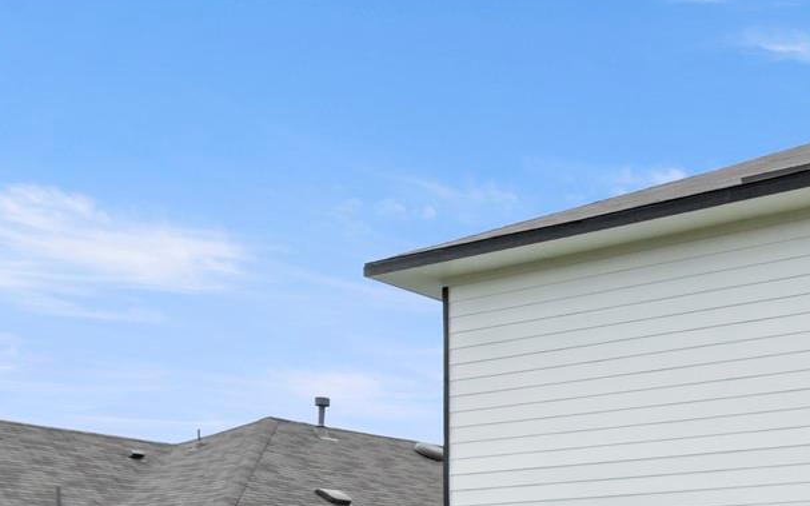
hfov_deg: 20.9
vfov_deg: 13.0
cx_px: 687
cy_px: 578
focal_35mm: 98
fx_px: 2163
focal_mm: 24
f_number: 8
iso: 400
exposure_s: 1/1000
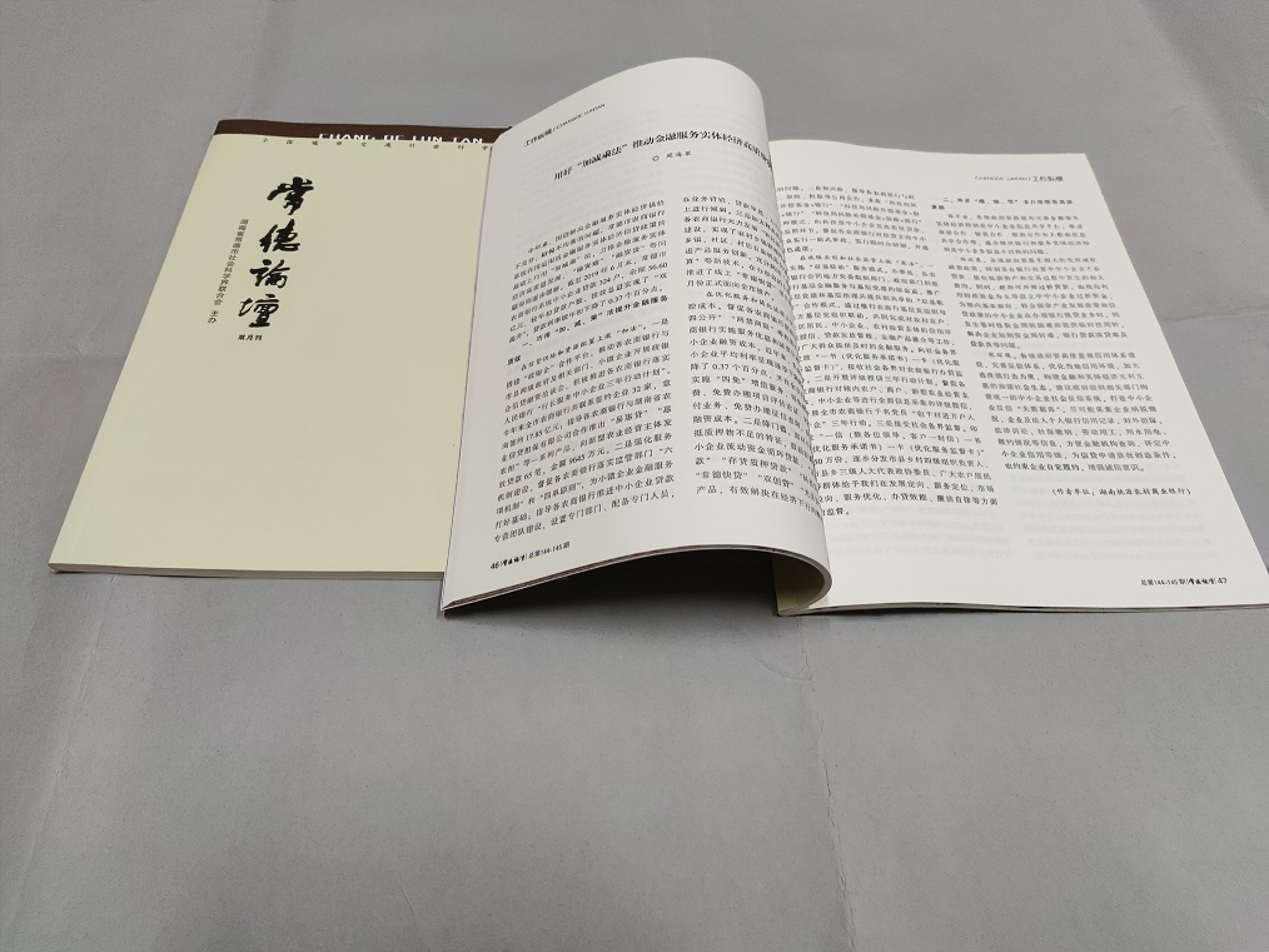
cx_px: 634
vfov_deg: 56.8
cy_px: 476
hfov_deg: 71.6
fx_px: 880
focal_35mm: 24
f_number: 1.69
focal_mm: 6.72
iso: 323
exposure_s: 1/50
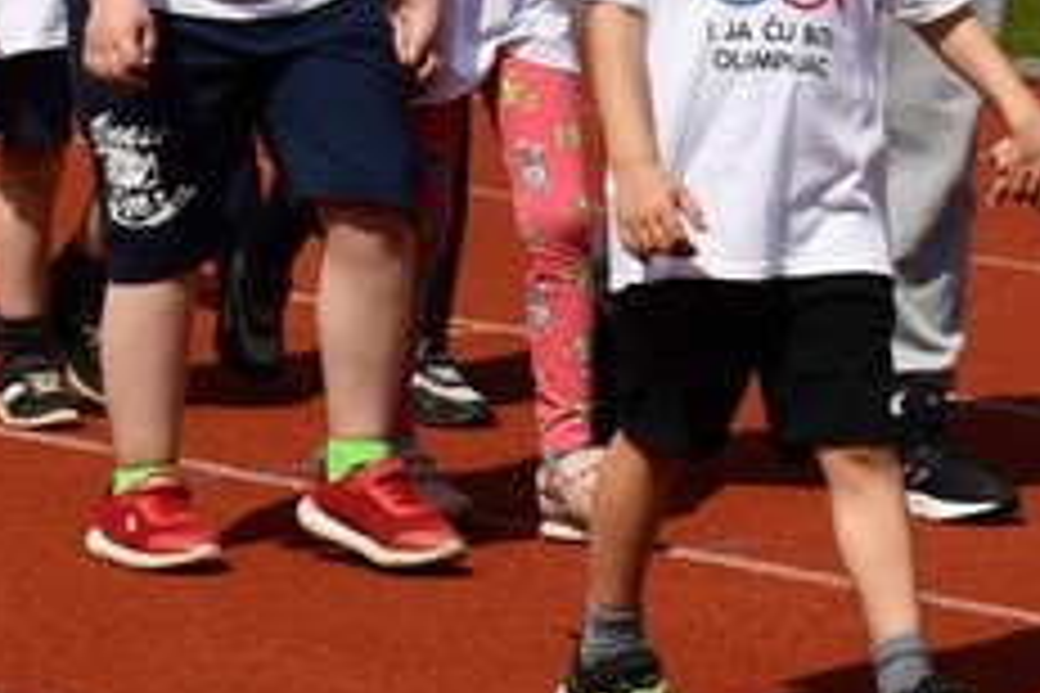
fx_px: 8059
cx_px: 1481
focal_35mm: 279
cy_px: 88
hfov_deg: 7.3
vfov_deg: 4.9
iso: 100
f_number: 10
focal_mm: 42
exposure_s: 1/400
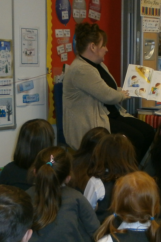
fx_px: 530
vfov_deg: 25.4
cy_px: 180
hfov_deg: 17.2
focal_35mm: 79
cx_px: 104
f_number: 2.9
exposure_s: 1/30
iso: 125
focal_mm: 4.8
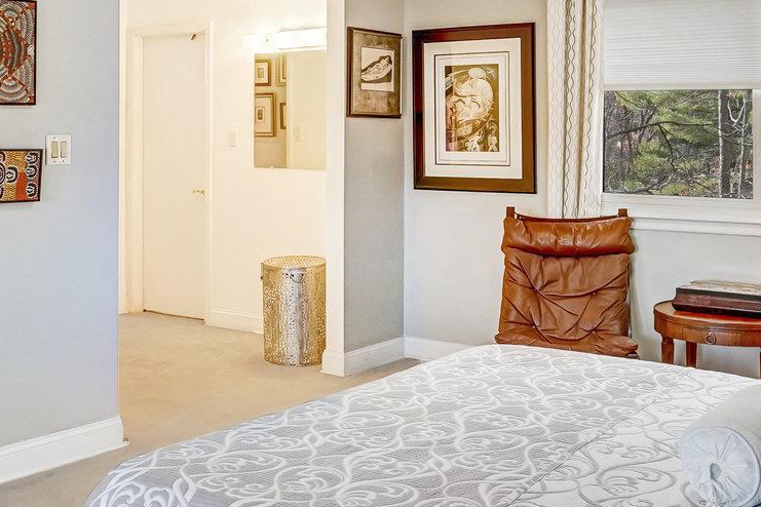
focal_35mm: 47
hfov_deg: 41.7
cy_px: 109
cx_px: 308
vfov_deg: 28.1
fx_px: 993
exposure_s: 1/15
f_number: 8
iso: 1250
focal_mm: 17
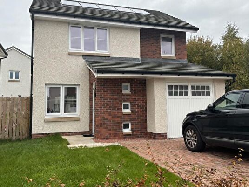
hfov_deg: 53.9
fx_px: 245
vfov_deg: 41.7
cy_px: 84
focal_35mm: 34
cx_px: 133
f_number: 1.6
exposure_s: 1/138
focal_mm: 5.96
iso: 32
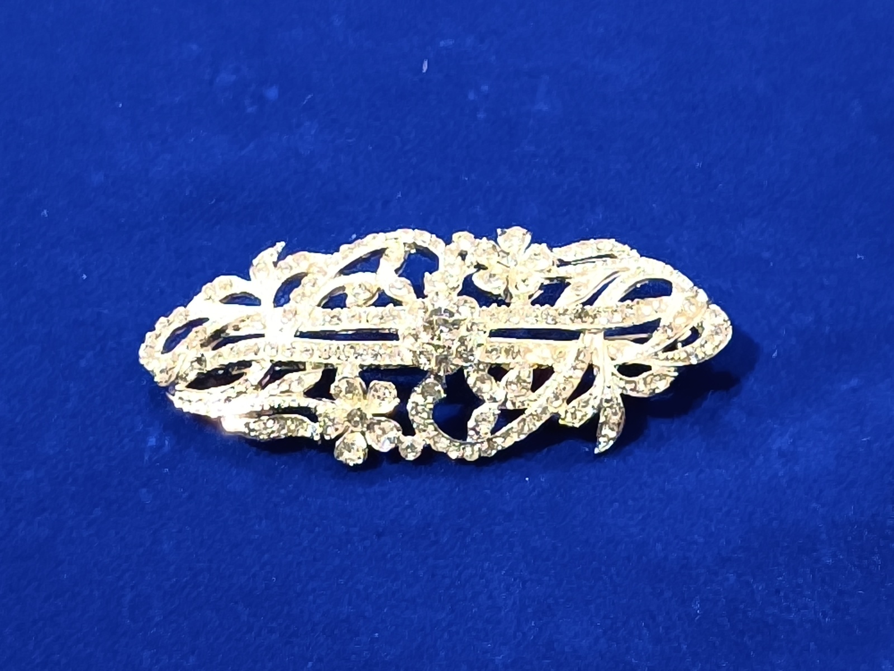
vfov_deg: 15.4
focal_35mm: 96
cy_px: 336
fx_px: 2479
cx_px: 447
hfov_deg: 20.4
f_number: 1.6
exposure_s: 1/1250
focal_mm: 6.57
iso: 2500
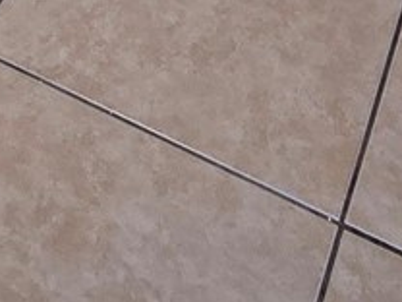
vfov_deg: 8.8
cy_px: -825
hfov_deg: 17.2
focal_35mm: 100
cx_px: -247
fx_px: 1161
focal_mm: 2.2
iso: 64
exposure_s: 1/60
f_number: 2.2
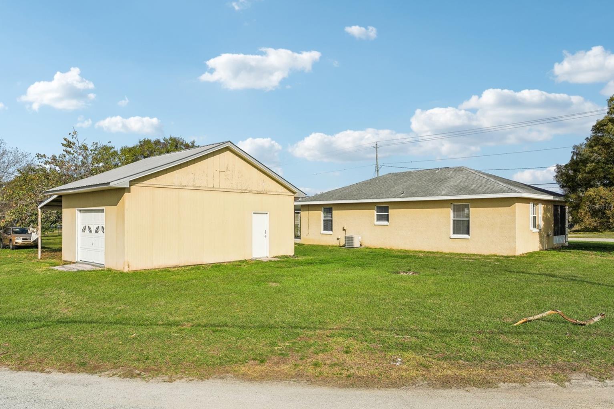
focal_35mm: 25
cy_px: 206
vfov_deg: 51.3
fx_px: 426
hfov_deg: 71.5
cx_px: 301
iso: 400
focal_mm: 24
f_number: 8
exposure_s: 1/2500
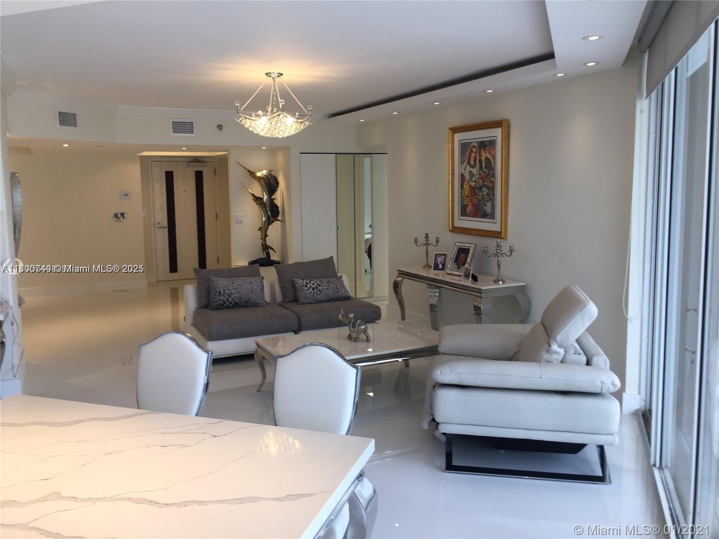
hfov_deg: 61.7
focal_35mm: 29
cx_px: 360
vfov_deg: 48.2
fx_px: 602
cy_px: 270
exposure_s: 1/60
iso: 32
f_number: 2.2
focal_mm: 4.15
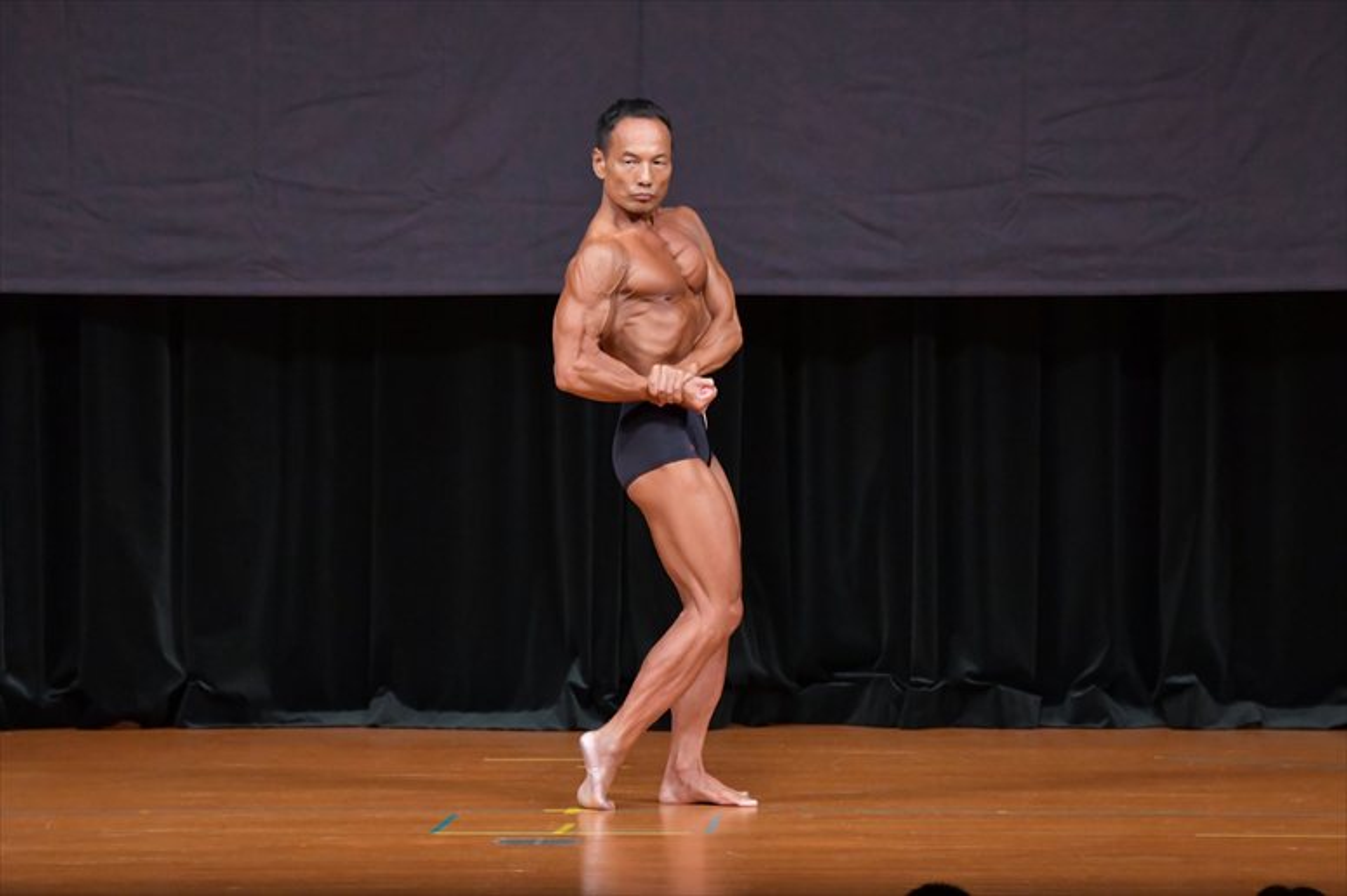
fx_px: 10659
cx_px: 674
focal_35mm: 285
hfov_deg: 7.2
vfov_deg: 4.8
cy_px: 448
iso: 5000
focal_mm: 190
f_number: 5.6
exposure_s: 1/400
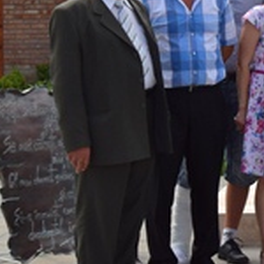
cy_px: -84
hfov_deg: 10.5
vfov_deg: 10.9
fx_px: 1348
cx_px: 477
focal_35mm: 156
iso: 100
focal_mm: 23
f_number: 9
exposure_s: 1/200
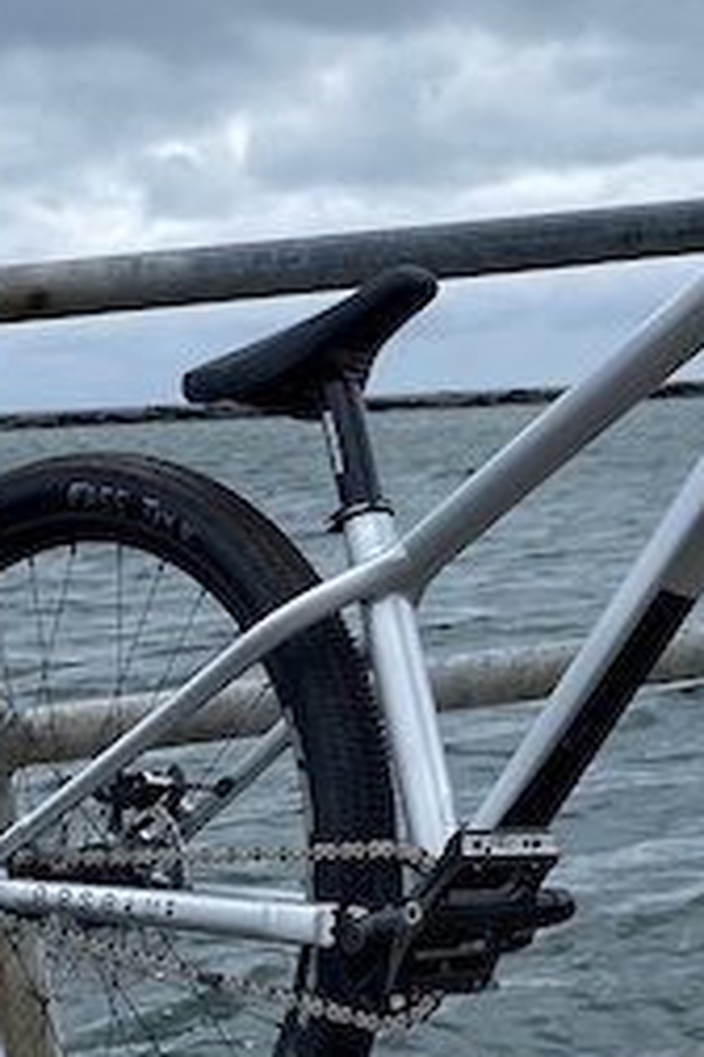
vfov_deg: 23.6
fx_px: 2522
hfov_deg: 15.3
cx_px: 863
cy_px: 445
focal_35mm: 86
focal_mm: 4.25
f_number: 1.8
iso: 32
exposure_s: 1/3040
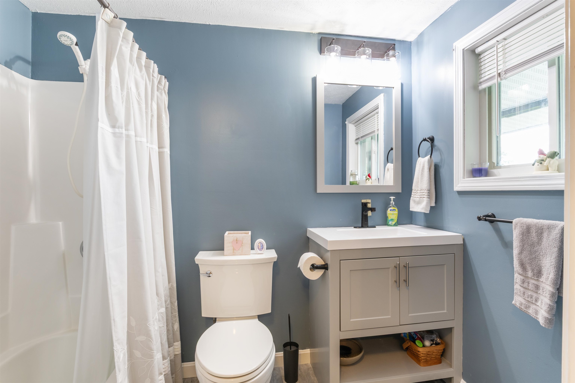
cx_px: 288
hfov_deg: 93.3
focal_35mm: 17
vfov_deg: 70.4
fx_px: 271
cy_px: 192
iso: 100
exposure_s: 1/1.67
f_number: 8
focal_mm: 11.5
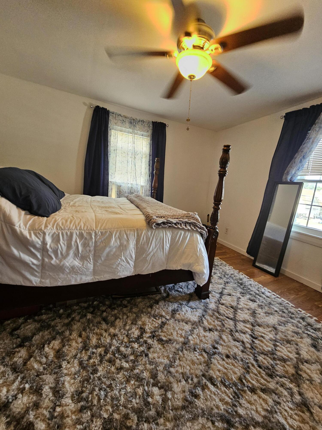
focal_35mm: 13
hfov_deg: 89.9
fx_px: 161
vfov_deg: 106.2
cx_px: 161
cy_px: 215
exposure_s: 1/60
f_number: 2.2
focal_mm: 2.2
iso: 320
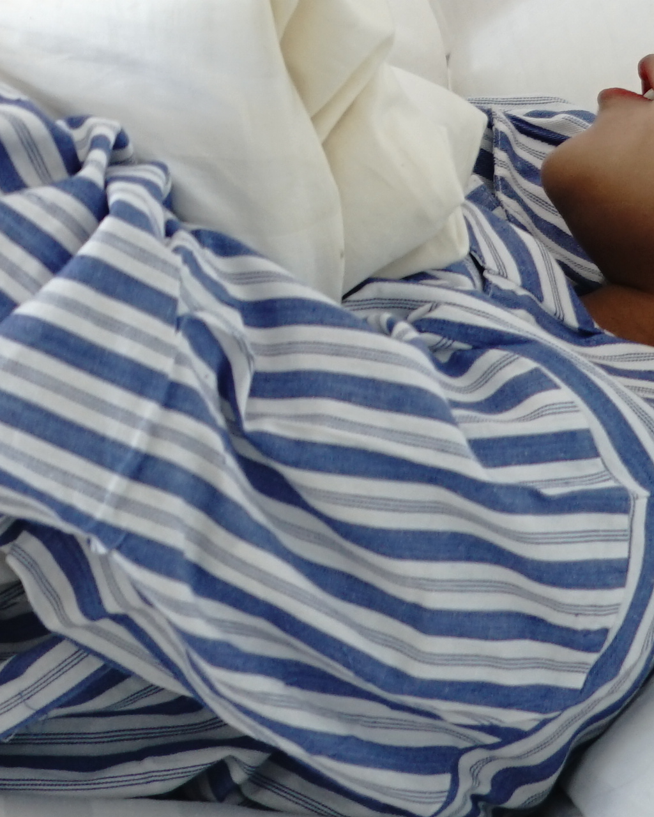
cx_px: -404
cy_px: -340
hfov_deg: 6.2
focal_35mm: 245
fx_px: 5928
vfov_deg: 7.8
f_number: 4.5
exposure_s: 1/60
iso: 250
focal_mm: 42
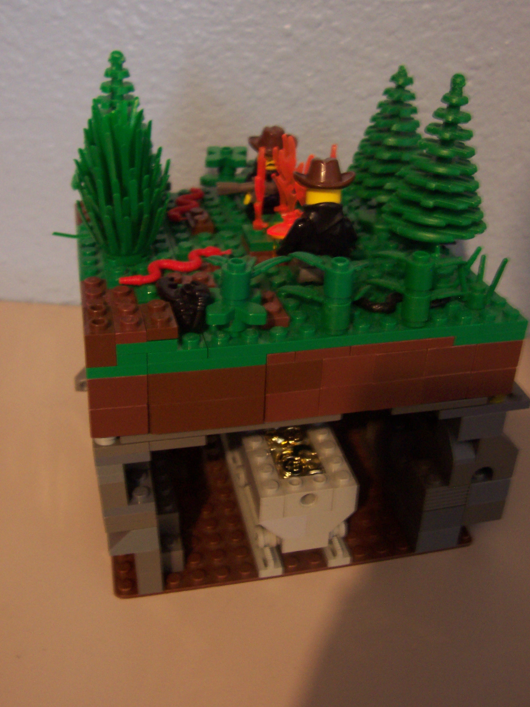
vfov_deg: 50.1
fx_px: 755
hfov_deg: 38.7
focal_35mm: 37
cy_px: 354
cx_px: 265
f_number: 2.8
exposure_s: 1/8
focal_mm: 5.6
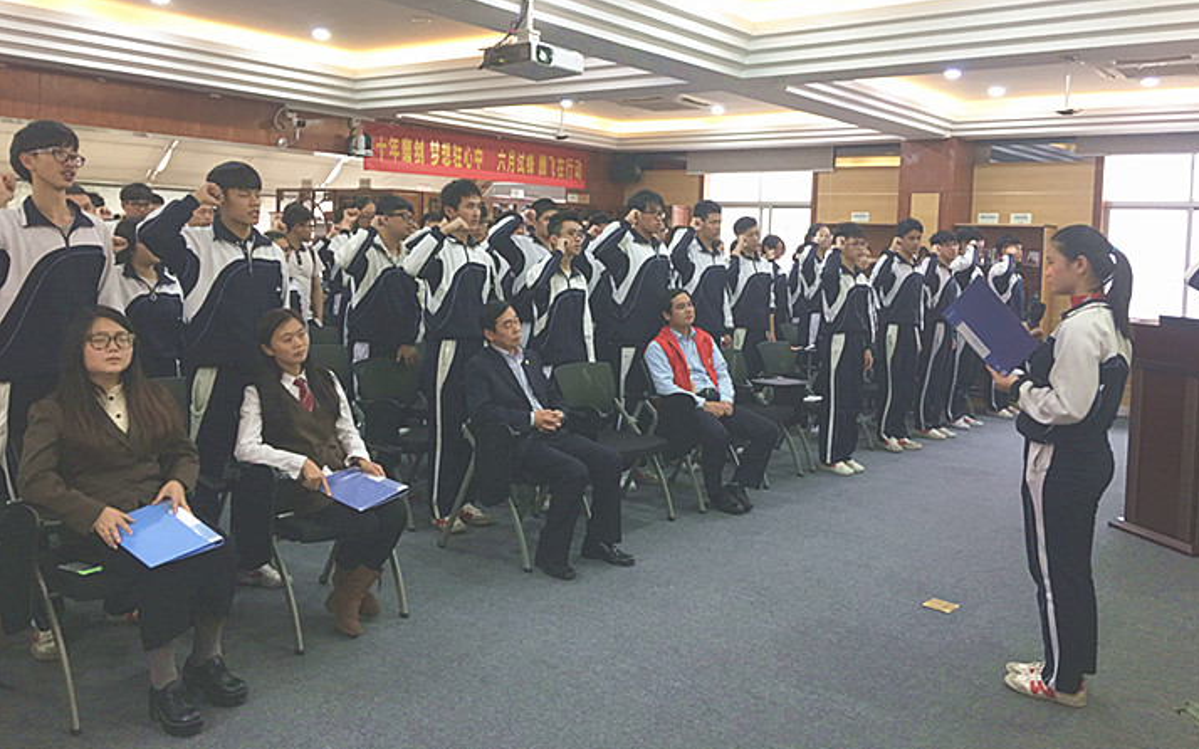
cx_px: 603
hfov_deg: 61.2
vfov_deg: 40.4
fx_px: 1013
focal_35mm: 31
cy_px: 301
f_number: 2.2
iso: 50
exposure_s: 1/17
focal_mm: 4.15
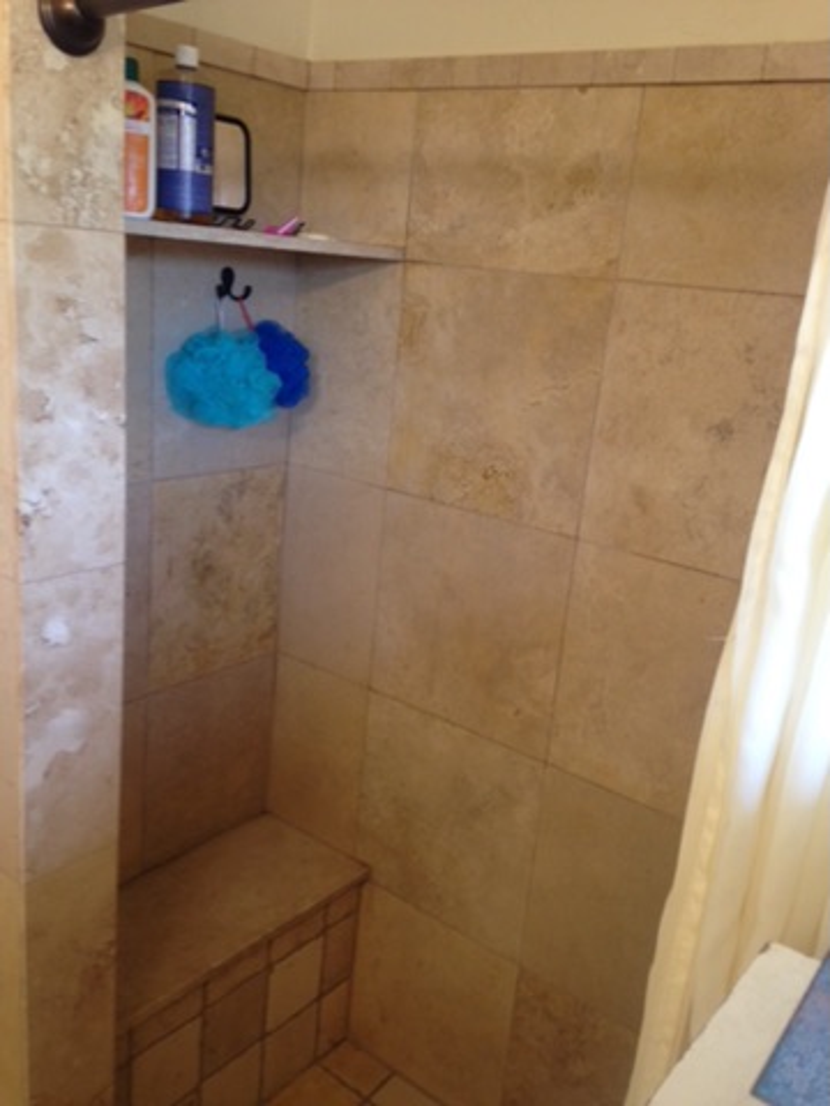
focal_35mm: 33
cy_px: 553
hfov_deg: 42.9
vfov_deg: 55.4
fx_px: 1055
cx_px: 415
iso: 64
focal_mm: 4.12
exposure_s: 1/20
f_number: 2.4
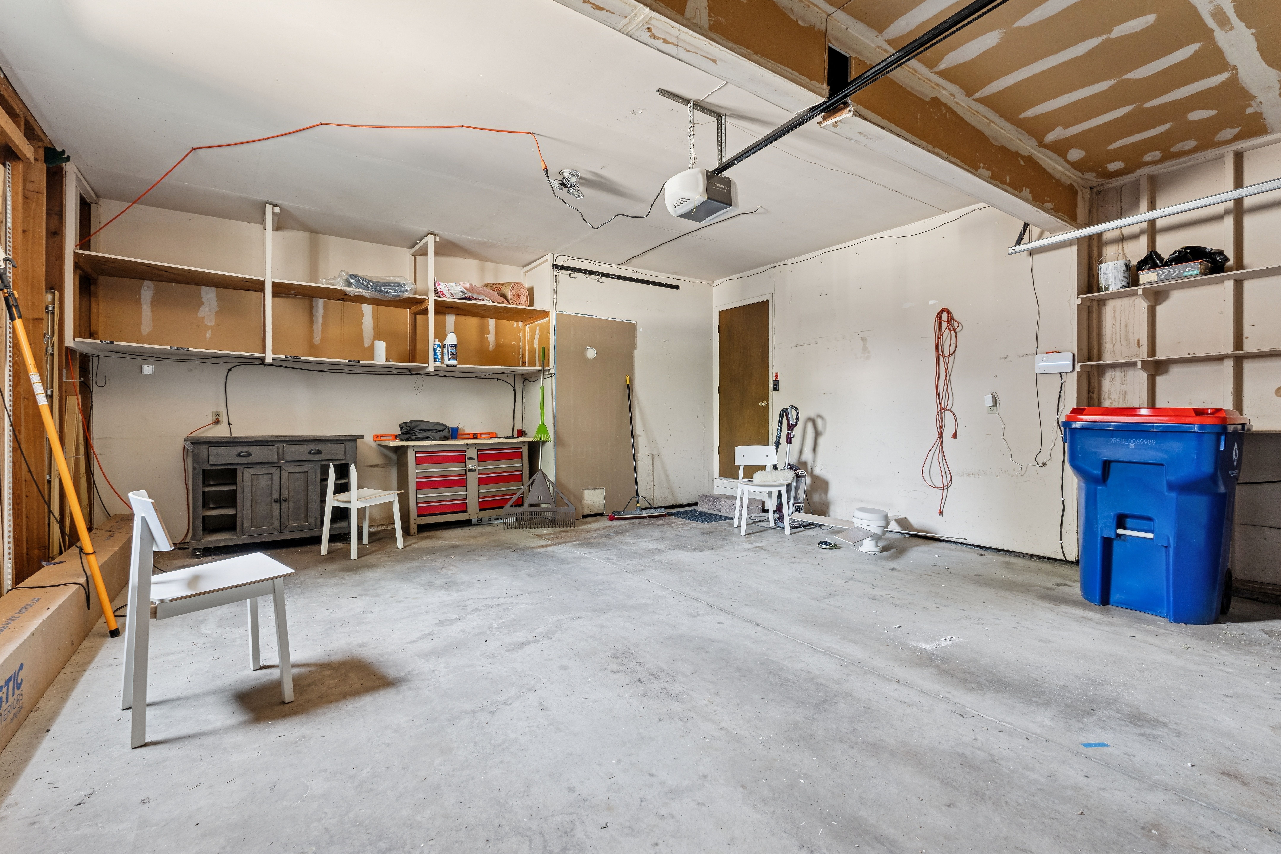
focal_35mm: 16
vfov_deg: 72.1
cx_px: 640
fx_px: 587
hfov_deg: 95.0
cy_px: 427
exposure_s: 1/1.67
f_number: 8
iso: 400
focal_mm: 16.5
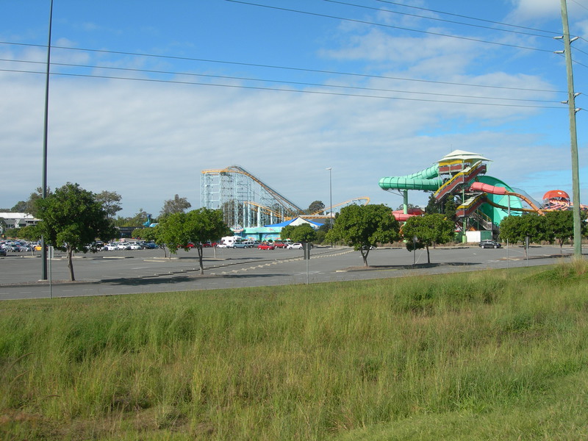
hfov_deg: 49.0
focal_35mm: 38
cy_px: 220
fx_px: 645
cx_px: 294
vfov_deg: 37.7
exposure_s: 1/550
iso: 50
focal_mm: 7.8
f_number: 4.8
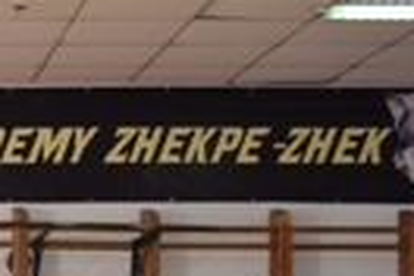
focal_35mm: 133
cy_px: 417
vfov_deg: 10.0
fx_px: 1529
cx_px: -254
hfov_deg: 14.2
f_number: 4.2
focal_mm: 26
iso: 2000
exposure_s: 1/60
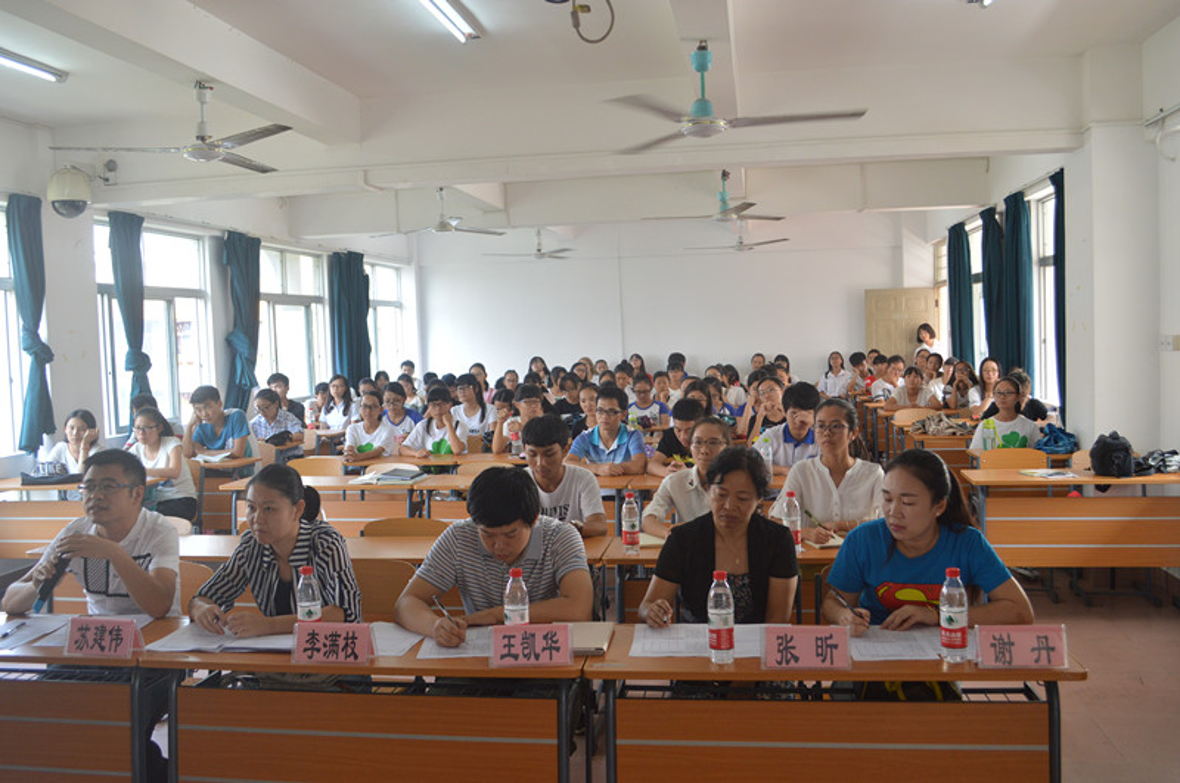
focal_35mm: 33
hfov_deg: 57.3
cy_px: 392
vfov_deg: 39.9
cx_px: 590
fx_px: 1080
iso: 400
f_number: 5
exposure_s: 1/100
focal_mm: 22
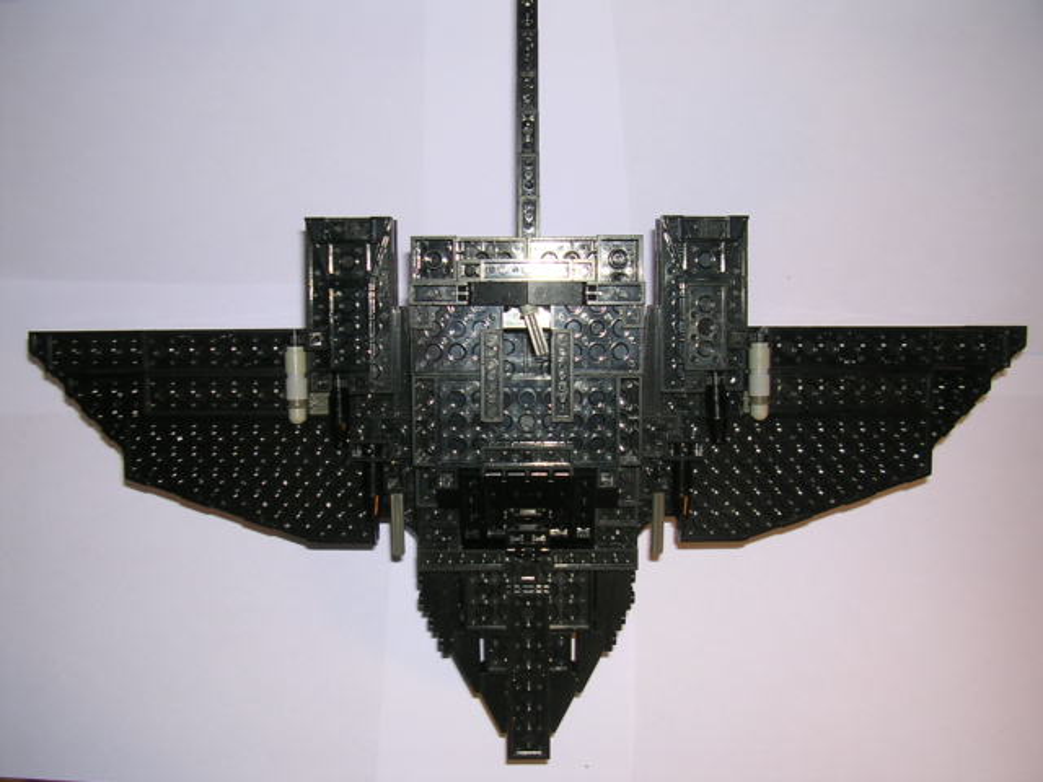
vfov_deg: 37.7
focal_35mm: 38
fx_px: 1145
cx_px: 522
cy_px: 391
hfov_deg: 49.0
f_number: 2.8
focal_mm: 5.8
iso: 100
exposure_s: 1/60.1
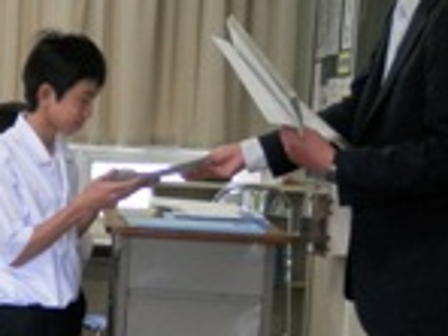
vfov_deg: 16.2
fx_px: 1178
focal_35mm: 91
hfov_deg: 20.4
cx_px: -67
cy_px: 215
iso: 200
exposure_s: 1/60
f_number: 3.3
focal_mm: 5.5
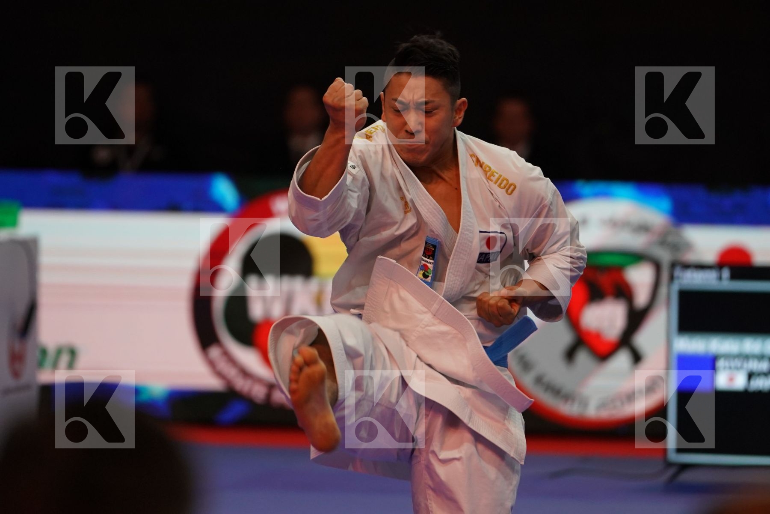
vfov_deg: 4.6
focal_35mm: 297
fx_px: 6352
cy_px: 257
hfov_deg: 6.9
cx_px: 385
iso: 1600
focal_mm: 198
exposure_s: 1/500
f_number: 2.8
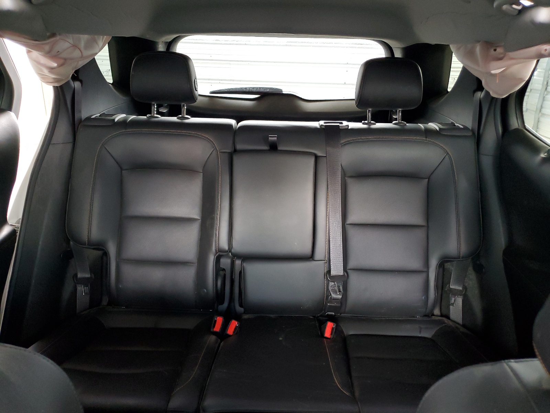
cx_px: 275
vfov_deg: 53.1
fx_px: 413
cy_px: 206
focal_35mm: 26
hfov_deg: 67.3
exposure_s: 1/60.2
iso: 207
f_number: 1.5
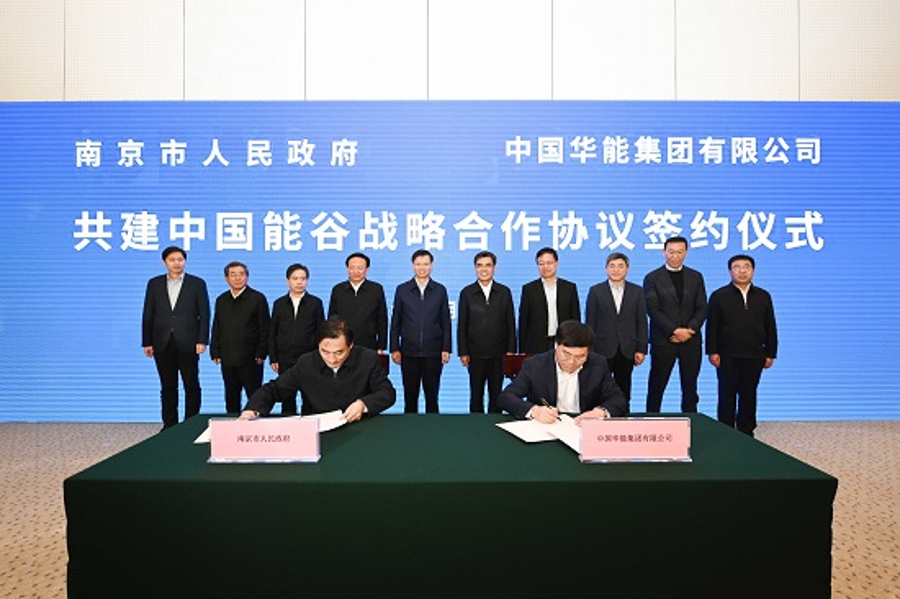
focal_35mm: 16
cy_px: 300
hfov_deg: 96.8
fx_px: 400
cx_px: 450
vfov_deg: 73.7
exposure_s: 1/200
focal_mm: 16
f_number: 2.8
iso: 800
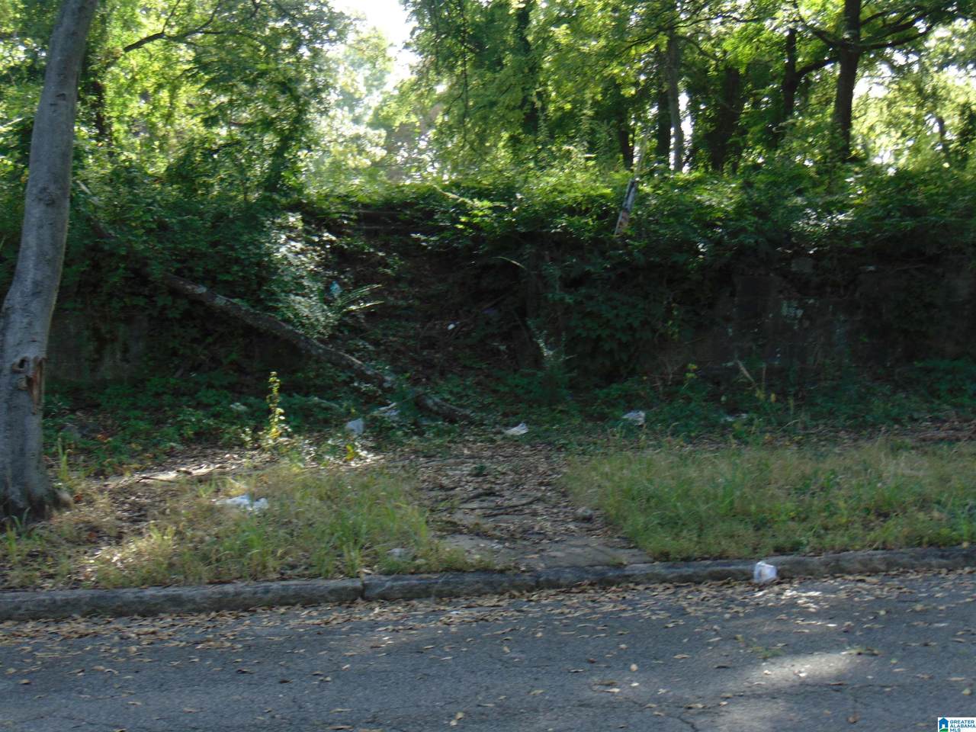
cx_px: 488
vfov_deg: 24.4
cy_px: 366
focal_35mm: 60
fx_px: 1692
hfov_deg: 32.2
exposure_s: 1/60
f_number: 3.6
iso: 80
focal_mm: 10.8
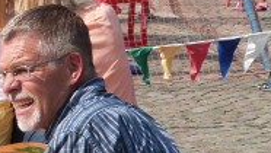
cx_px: -121
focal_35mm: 206
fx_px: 1482
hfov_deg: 10.2
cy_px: 251
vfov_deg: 5.8
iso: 100
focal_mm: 7.8
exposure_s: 1/320
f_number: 5.6
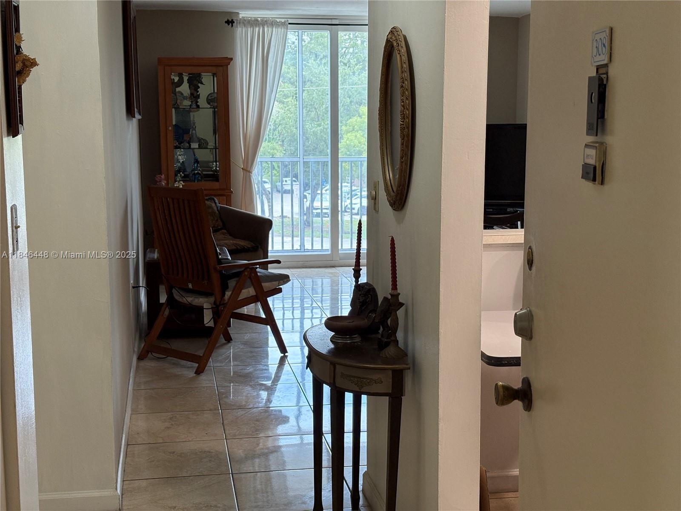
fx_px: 1023
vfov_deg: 28.0
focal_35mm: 52
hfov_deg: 36.8
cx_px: 340
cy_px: 256
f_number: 1.6
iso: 100
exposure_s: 1/120
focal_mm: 5.96
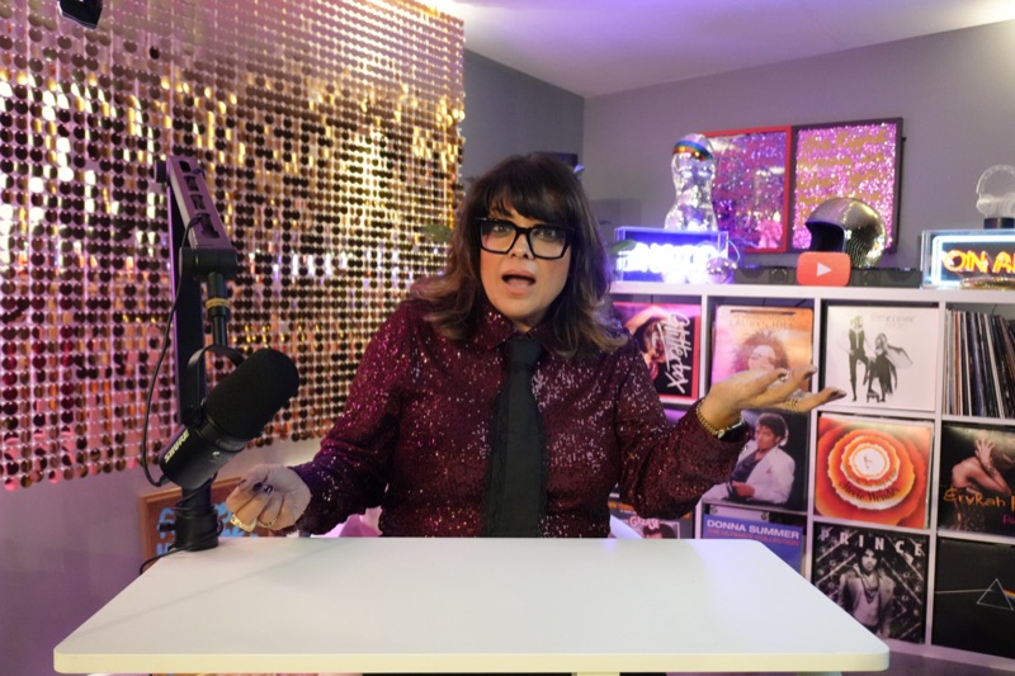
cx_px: 508
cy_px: 338
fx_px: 888
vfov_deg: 41.7
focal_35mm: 32
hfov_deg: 59.5
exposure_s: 1/160
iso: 6400
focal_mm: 21
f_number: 4
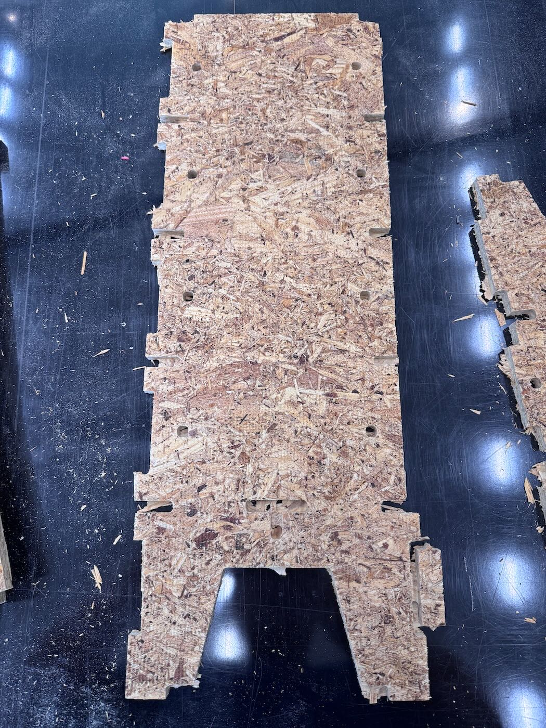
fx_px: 505
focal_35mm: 24
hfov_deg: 56.8
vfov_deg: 71.6
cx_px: 273
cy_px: 364
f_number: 1.78
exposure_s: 1/60
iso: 125
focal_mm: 6.76
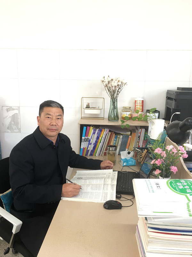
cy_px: 128
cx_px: 96
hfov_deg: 48.2
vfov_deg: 61.7
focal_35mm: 29
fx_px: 214
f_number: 2.2
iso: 32
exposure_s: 1/17
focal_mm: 4.15
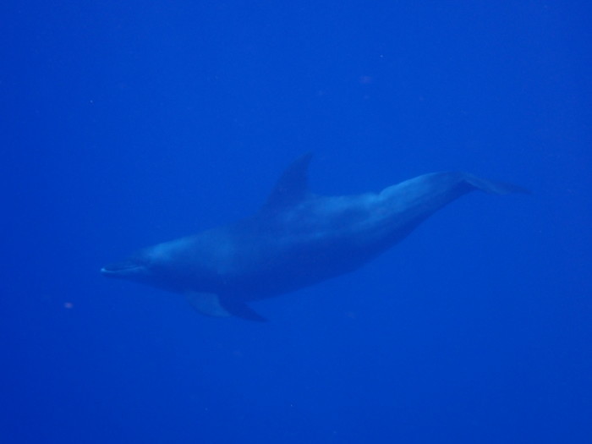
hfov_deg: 20.9
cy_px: 222
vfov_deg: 15.7
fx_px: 1608
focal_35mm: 94
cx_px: 296
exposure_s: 1/200
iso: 200
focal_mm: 16.79
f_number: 6.3
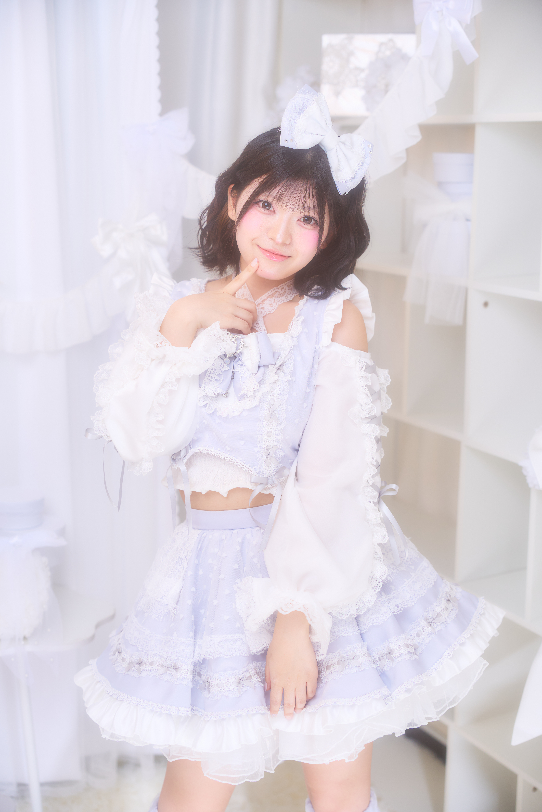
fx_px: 1129
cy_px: 406
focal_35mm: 50
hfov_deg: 27.0
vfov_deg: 39.6
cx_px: 271
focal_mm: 50
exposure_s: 1/125
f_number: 2.5
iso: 250
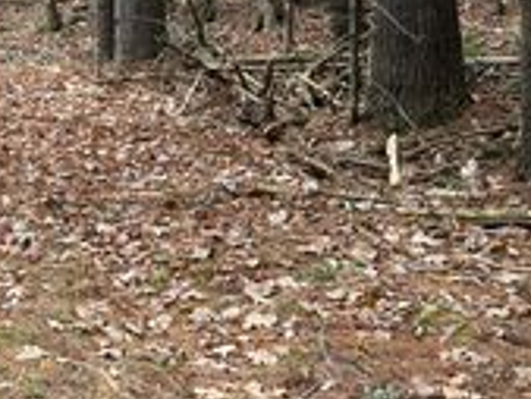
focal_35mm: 77
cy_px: -55
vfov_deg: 18.3
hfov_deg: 23.1
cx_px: -116
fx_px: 1182
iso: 125
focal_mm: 5.7
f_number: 1.5
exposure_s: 1/121
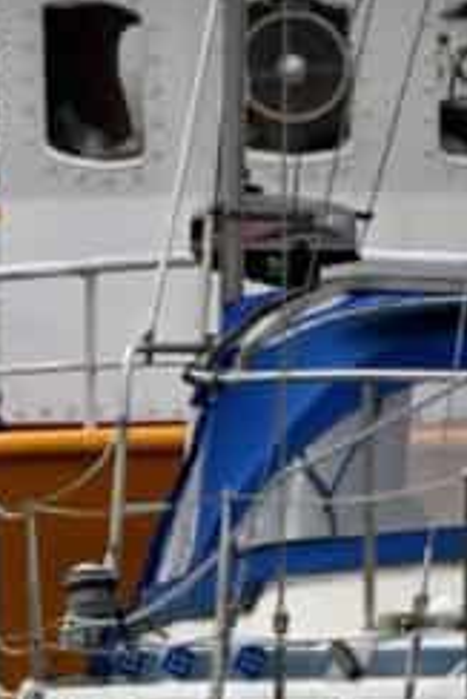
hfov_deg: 1.6
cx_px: -110
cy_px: 169
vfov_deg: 2.5
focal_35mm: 838
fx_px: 16282
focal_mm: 200
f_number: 6.3
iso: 180
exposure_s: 1/500
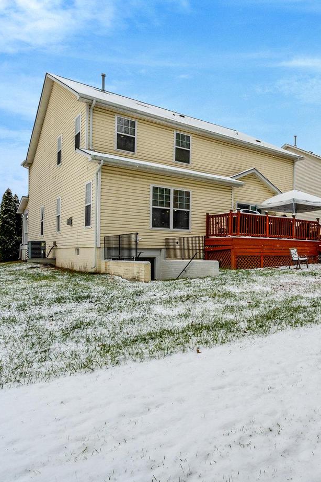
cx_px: 281
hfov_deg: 46.9
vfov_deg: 71.5
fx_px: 335
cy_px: 243
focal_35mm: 25
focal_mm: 16
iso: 1250
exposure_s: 1/2000
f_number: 8
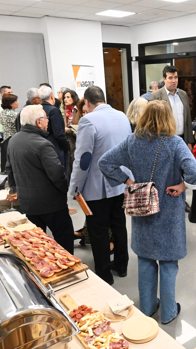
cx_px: 191
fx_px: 351
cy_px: 174
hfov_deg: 29.4
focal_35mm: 38
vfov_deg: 52.8
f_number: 7.1
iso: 6400
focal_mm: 16
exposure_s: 1/160
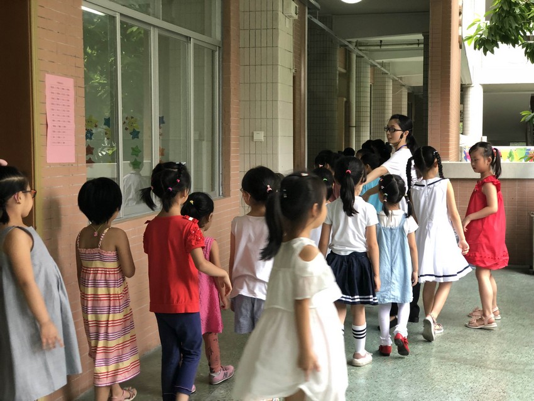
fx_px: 880
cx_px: 267
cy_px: 200
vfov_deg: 25.7
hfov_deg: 33.8
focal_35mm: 57
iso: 100
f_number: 2.8
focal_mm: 6.6
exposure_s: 1/50
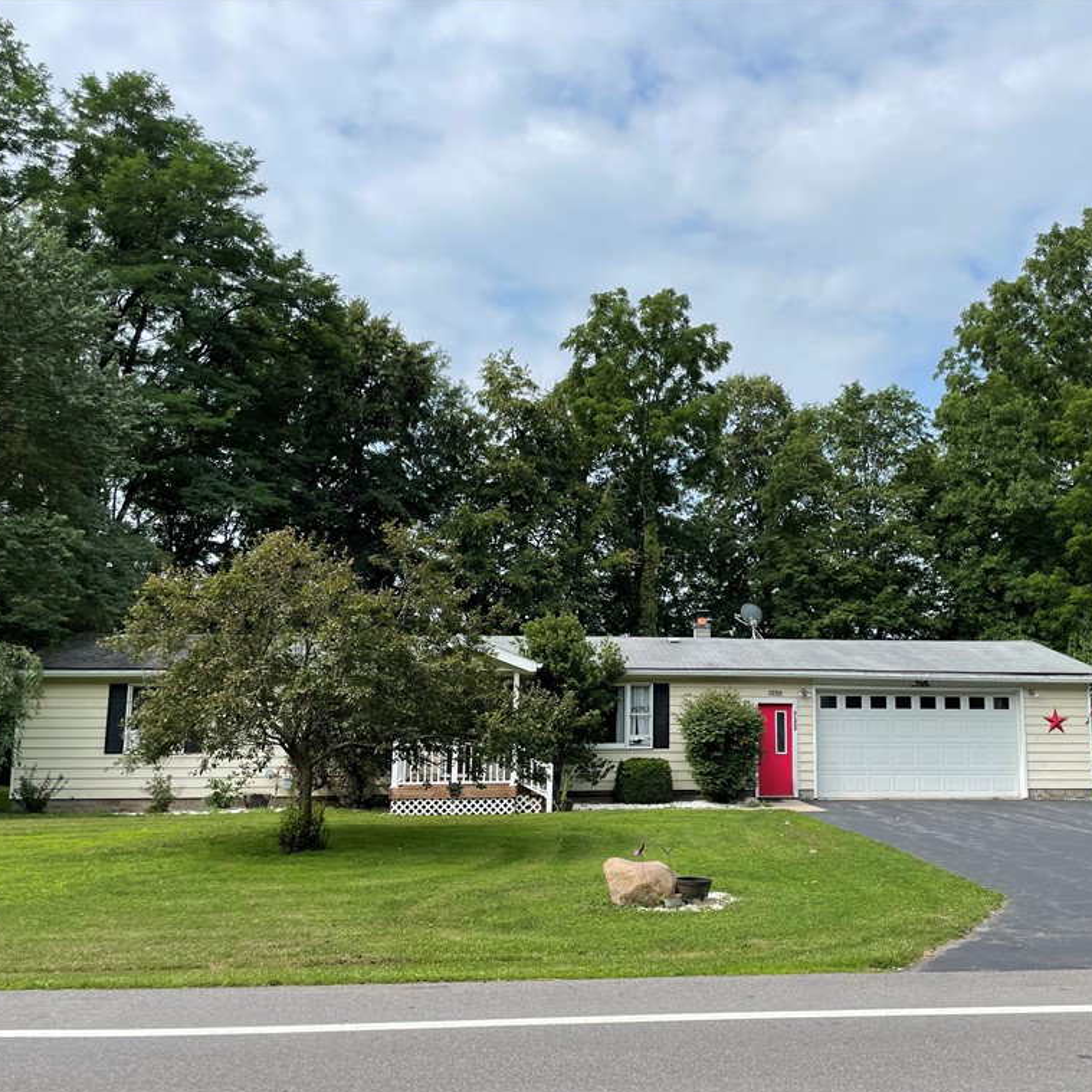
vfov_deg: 52.5
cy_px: 548
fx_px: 1106
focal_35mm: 31
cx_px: 670
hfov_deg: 52.1
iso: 32
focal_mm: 4.2
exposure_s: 1/3401
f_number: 1.6
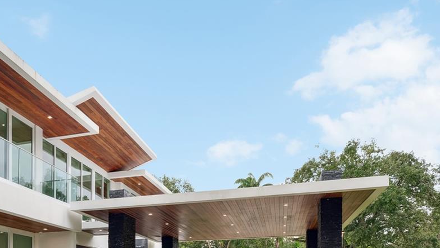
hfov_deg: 63.4
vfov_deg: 38.2
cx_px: 166
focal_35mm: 30
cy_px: 180
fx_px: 350
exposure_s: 1/13
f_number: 9
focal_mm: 14
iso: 100
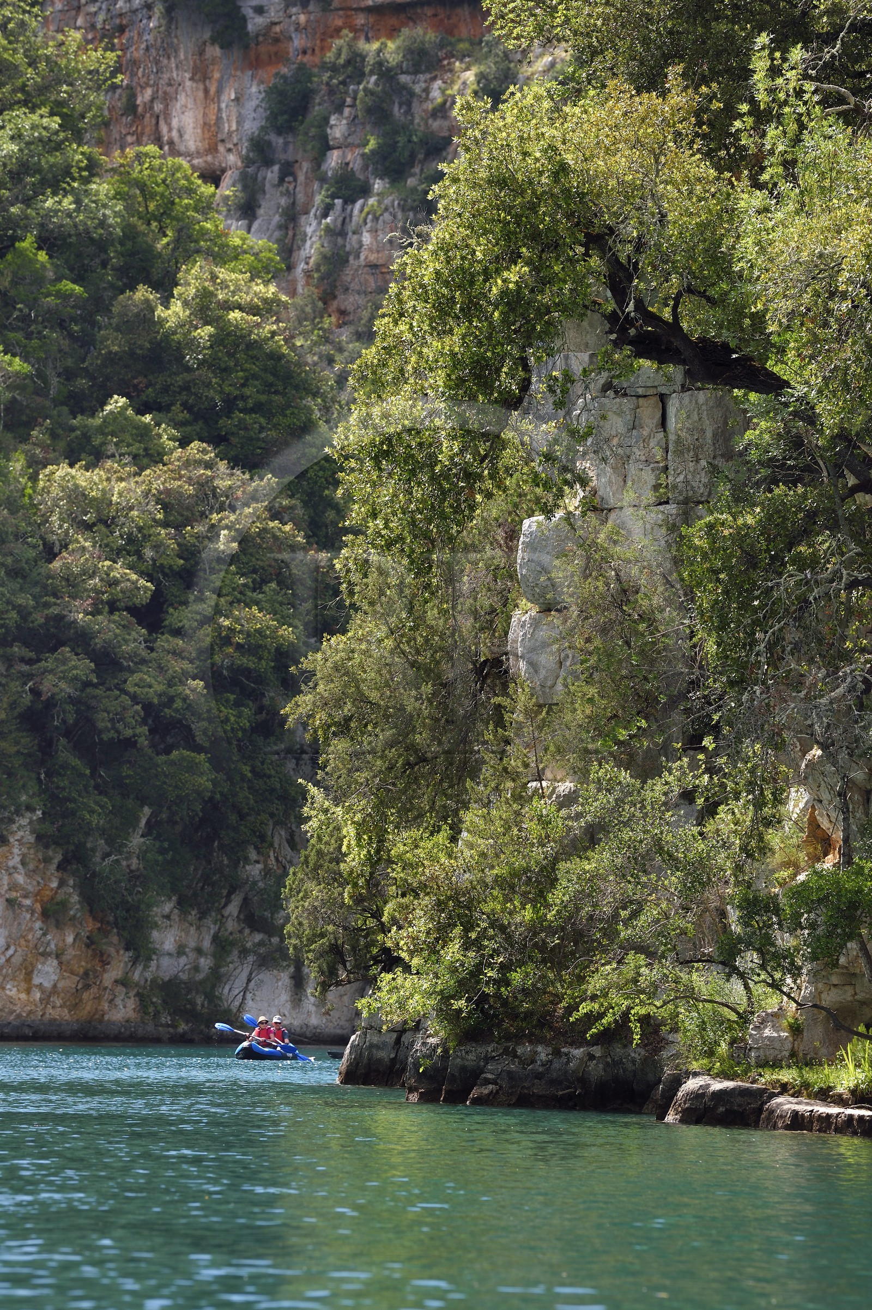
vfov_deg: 10.8
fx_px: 6909
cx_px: 436
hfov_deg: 7.2
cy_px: 655
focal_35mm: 190
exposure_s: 1/250
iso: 200
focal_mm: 190
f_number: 7.1
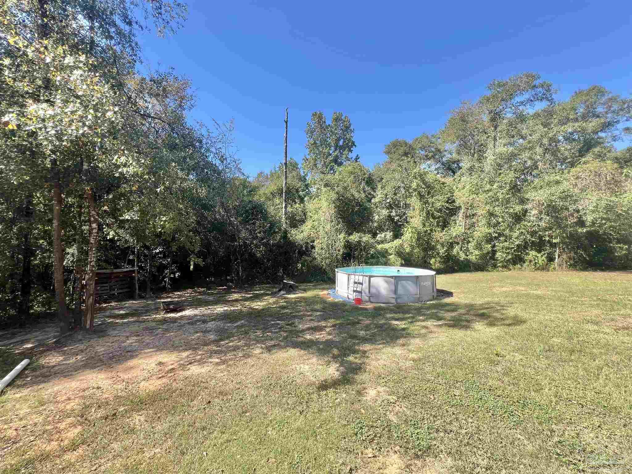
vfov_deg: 89.9
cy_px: 237
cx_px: 316
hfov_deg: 106.2
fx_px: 237
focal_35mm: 13
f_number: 1.8
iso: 32
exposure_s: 1/404
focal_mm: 1.57
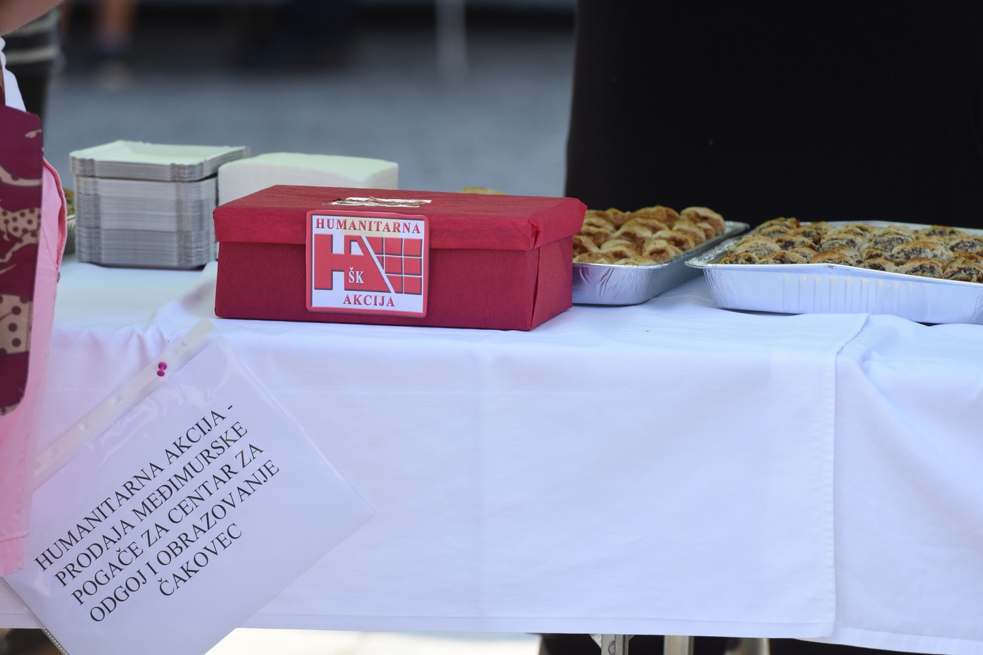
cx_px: 492
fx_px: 8191
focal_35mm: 300
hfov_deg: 6.9
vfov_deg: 4.6
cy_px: 328
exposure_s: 1/1600
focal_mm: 200
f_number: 5
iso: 500
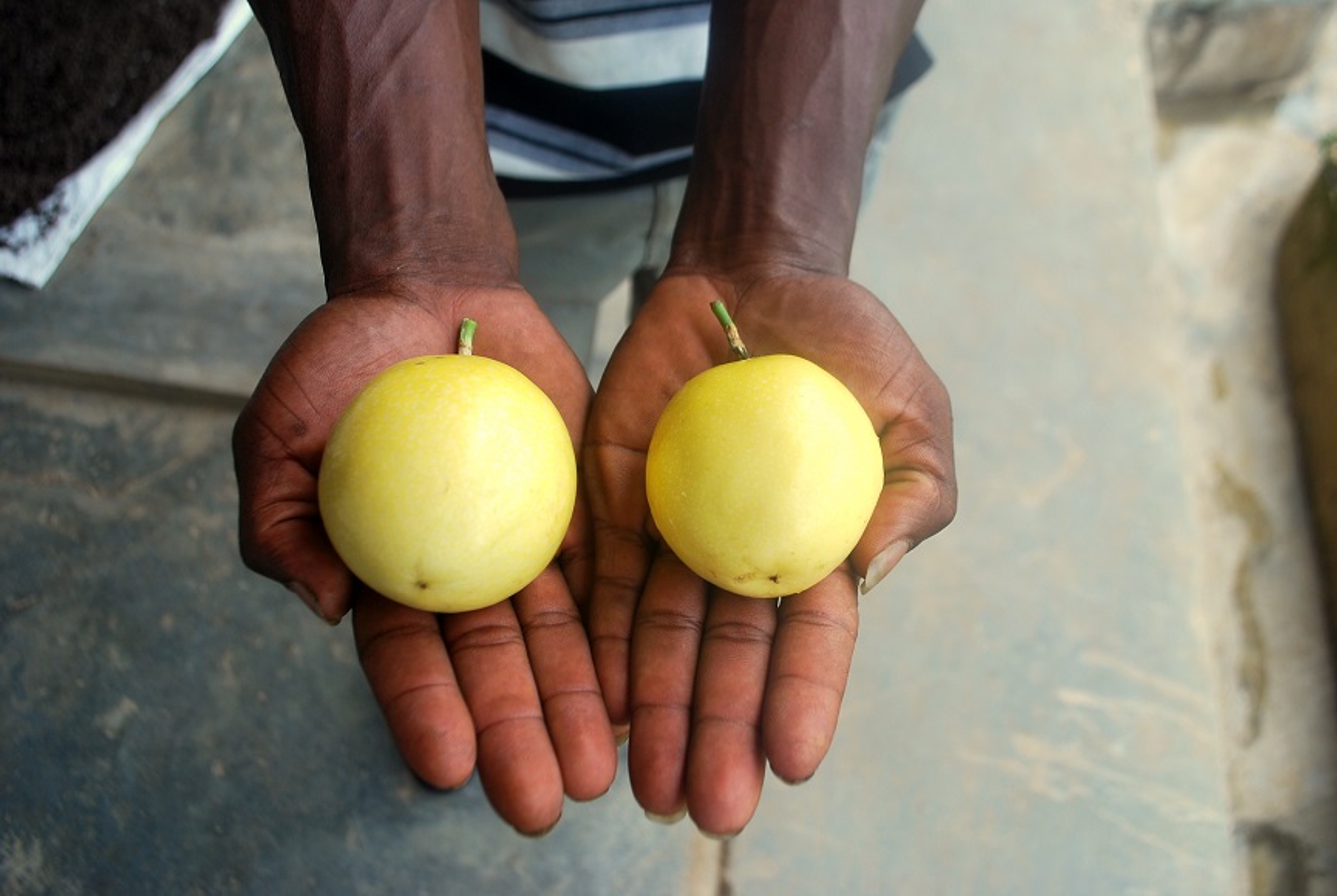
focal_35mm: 30
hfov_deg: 61.8
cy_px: 448
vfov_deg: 43.8
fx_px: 1116
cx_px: 668
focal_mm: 20
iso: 100
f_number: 6.3
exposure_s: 1/160
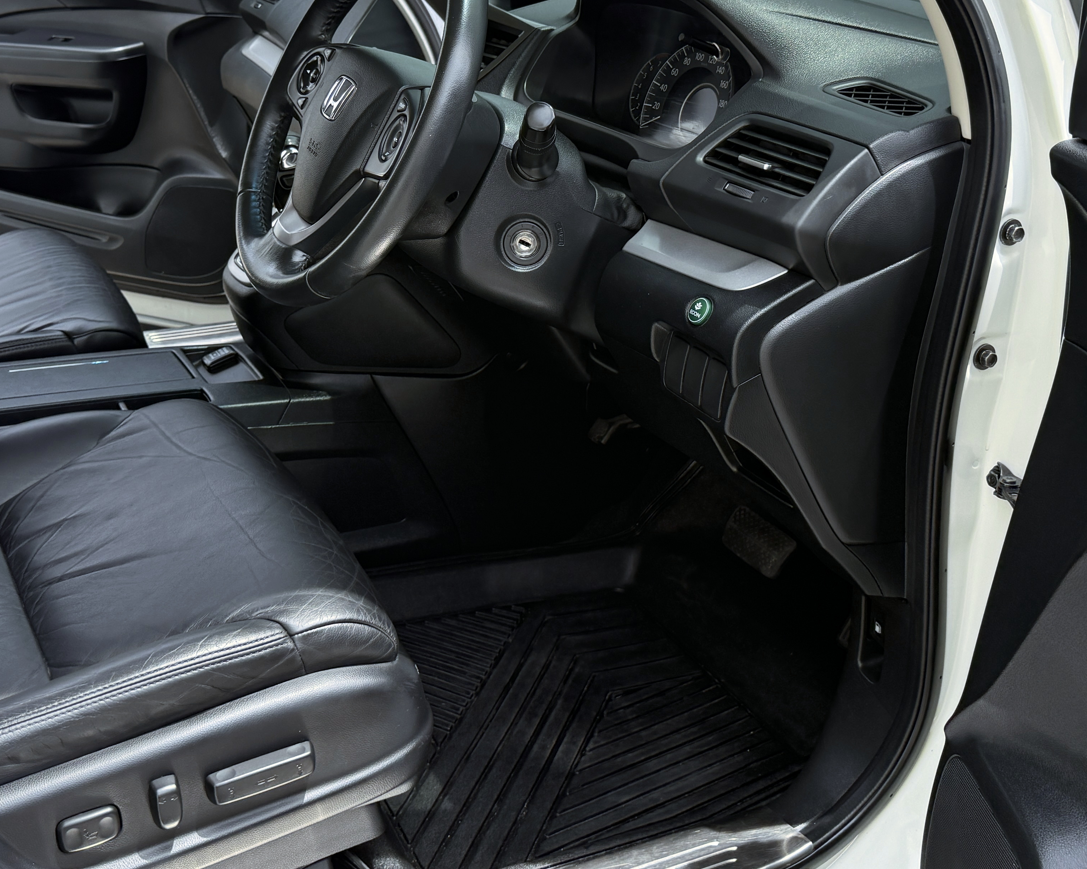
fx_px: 1416
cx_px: 462
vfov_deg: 33.4
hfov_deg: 41.9
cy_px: 205
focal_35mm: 44
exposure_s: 1/858
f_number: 1.78
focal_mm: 6.76
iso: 100
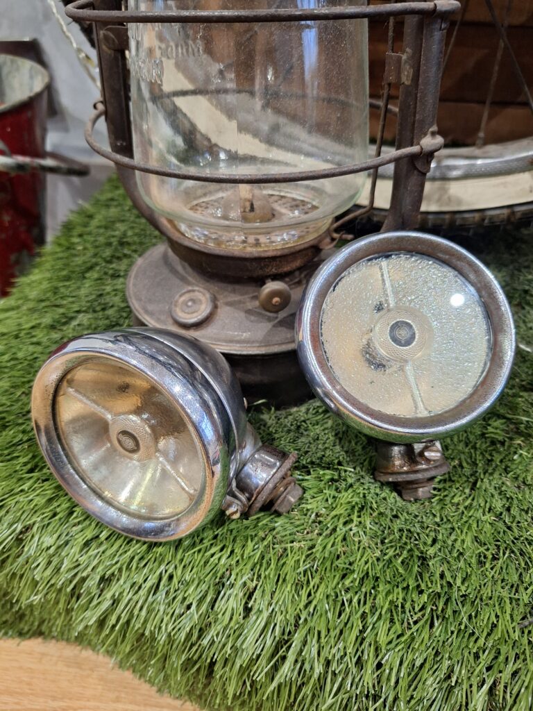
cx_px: 266
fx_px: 472
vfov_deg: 73.9
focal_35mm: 23
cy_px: 356
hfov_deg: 58.9
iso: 320
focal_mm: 5.54
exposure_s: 1/33
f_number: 1.8
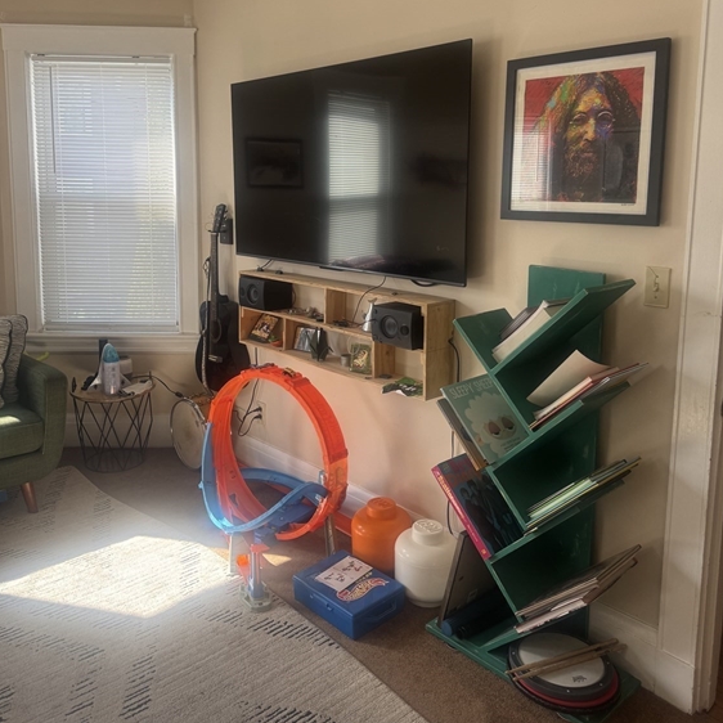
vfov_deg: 54.9
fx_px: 685
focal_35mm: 29
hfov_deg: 55.6
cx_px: 356
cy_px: 264
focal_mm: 6.76
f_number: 1.78
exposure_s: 1/128
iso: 64
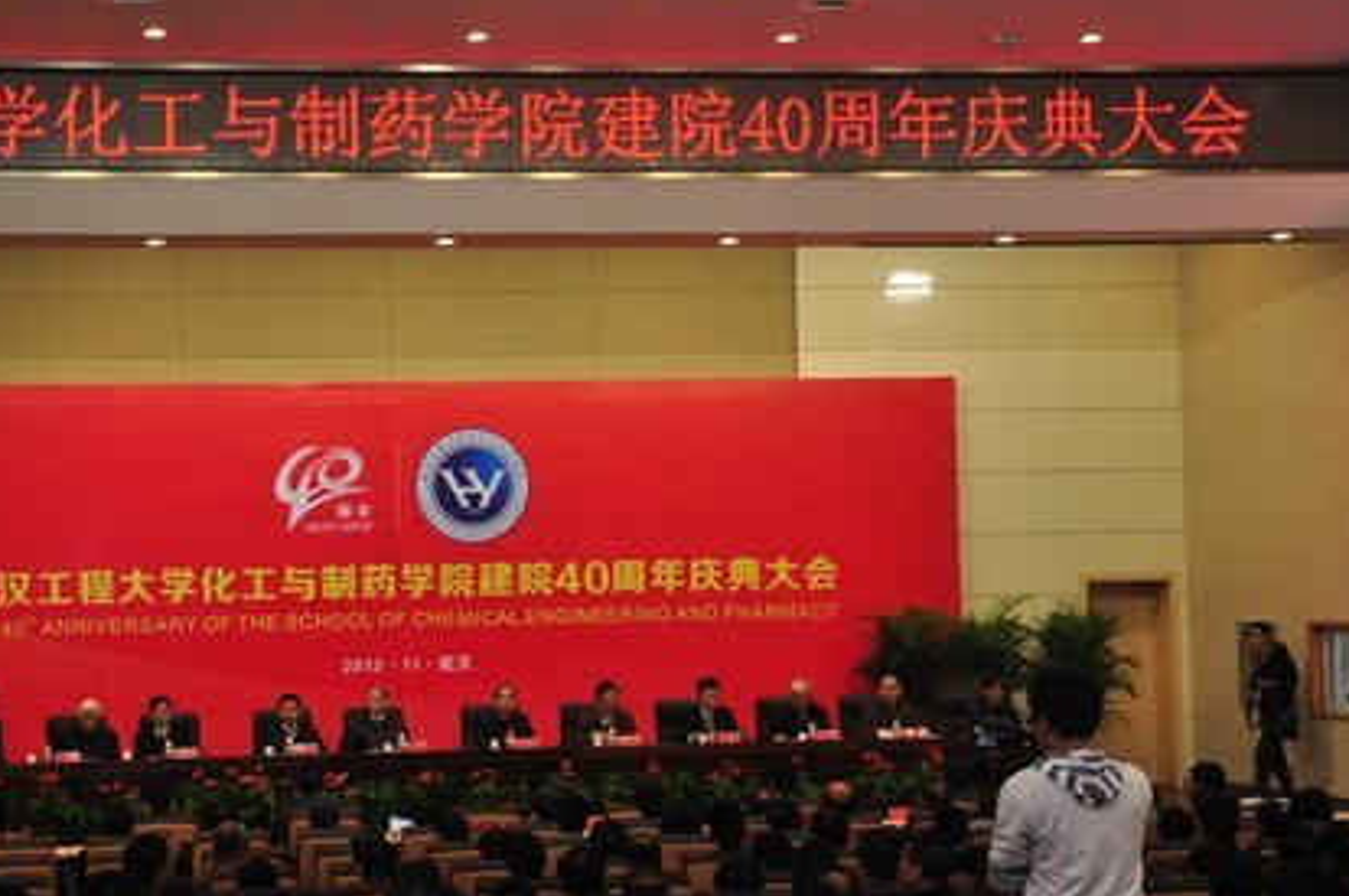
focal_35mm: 74
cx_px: 492
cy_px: 510
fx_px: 2770
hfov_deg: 27.3
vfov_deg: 18.4
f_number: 4.2
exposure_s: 1/60
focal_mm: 34
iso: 320
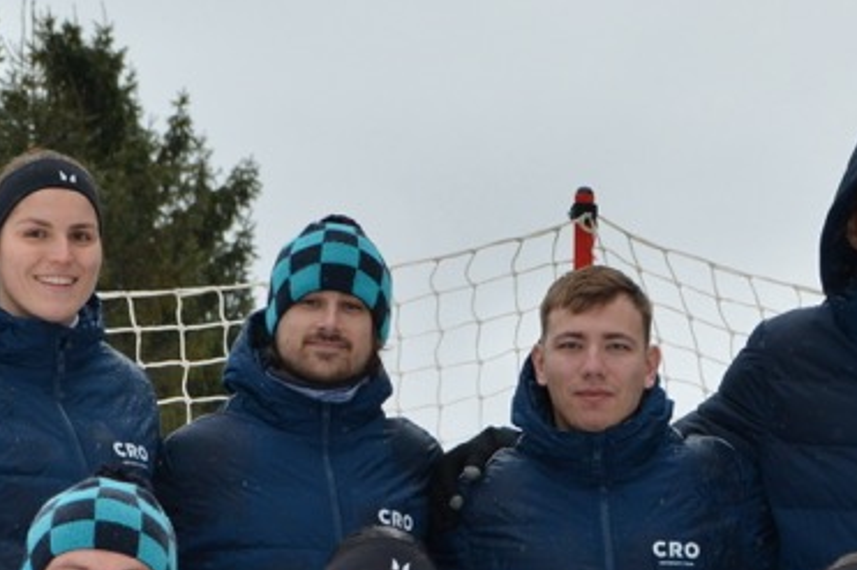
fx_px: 4188
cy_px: 705
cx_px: 679
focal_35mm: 176
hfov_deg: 11.6
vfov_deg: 7.7
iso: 450
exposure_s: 1/1000
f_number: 4
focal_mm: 34
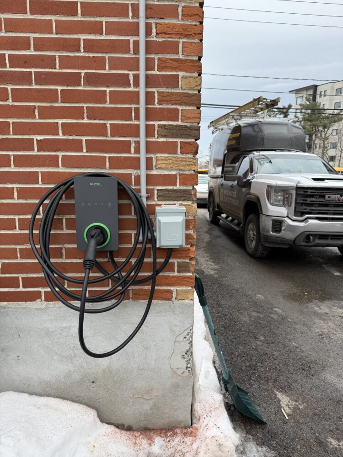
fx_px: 317
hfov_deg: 56.8
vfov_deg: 71.6
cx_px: 172
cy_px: 228
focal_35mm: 24
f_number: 1.78
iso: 80
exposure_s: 1/805
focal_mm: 6.76
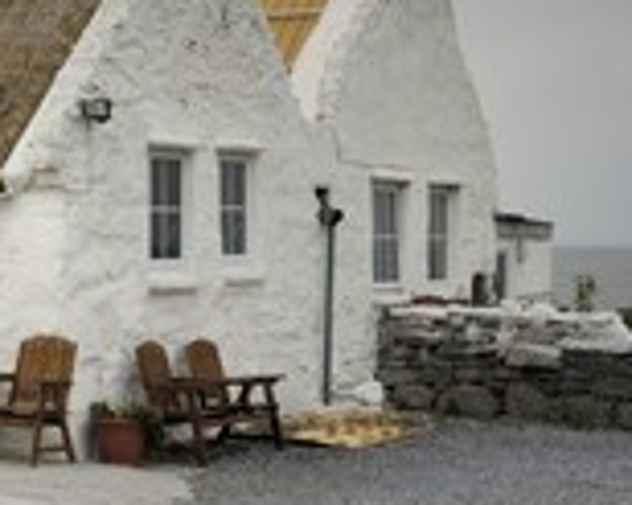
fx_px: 1869
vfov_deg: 15.4
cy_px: 213
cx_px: -142
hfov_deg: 18.2
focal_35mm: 100
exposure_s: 1/160
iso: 100
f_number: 7.1
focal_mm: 26
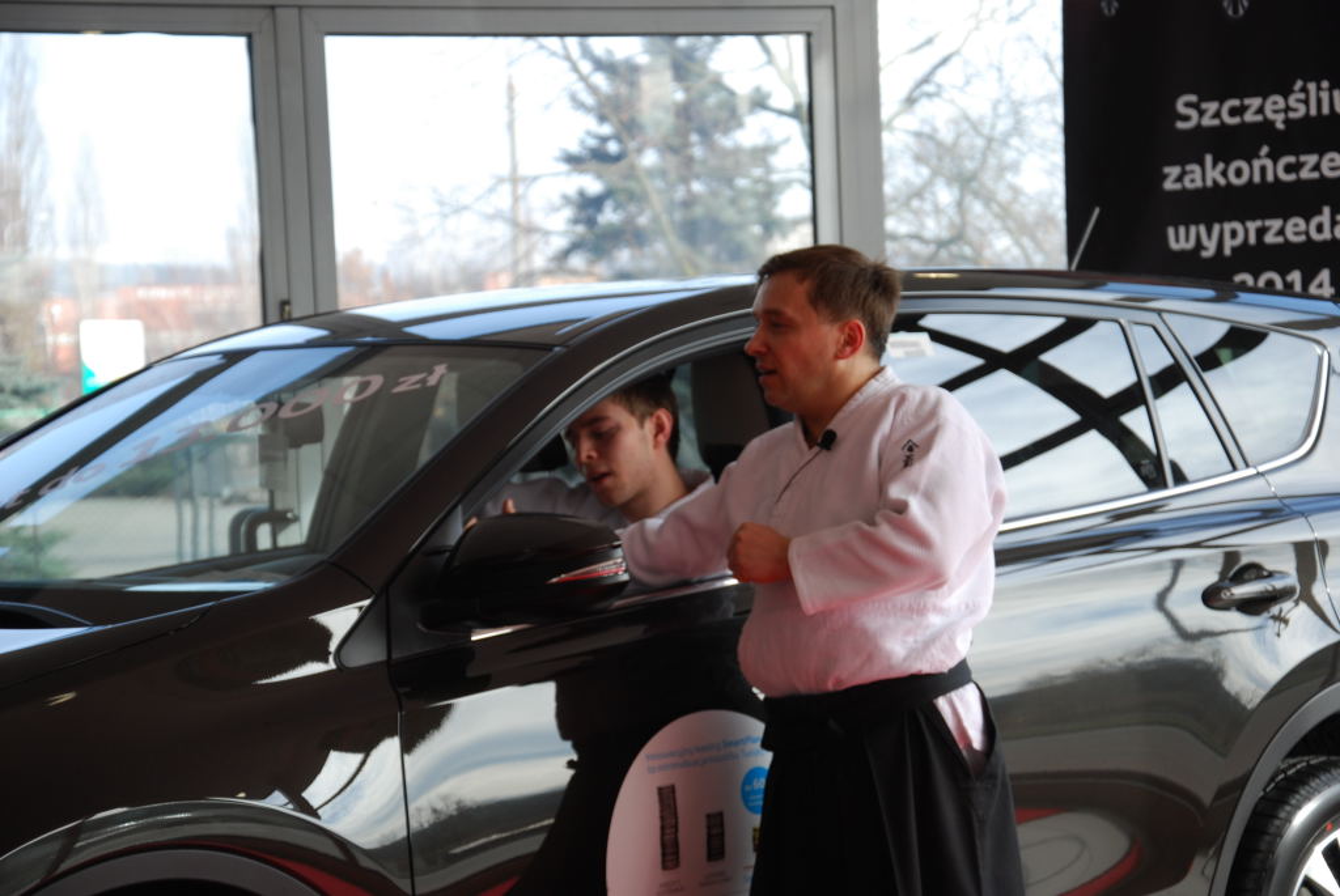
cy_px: 448
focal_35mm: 99
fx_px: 3689
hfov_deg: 20.6
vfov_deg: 13.9
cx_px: 670
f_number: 5.3
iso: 200
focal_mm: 66
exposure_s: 1/160
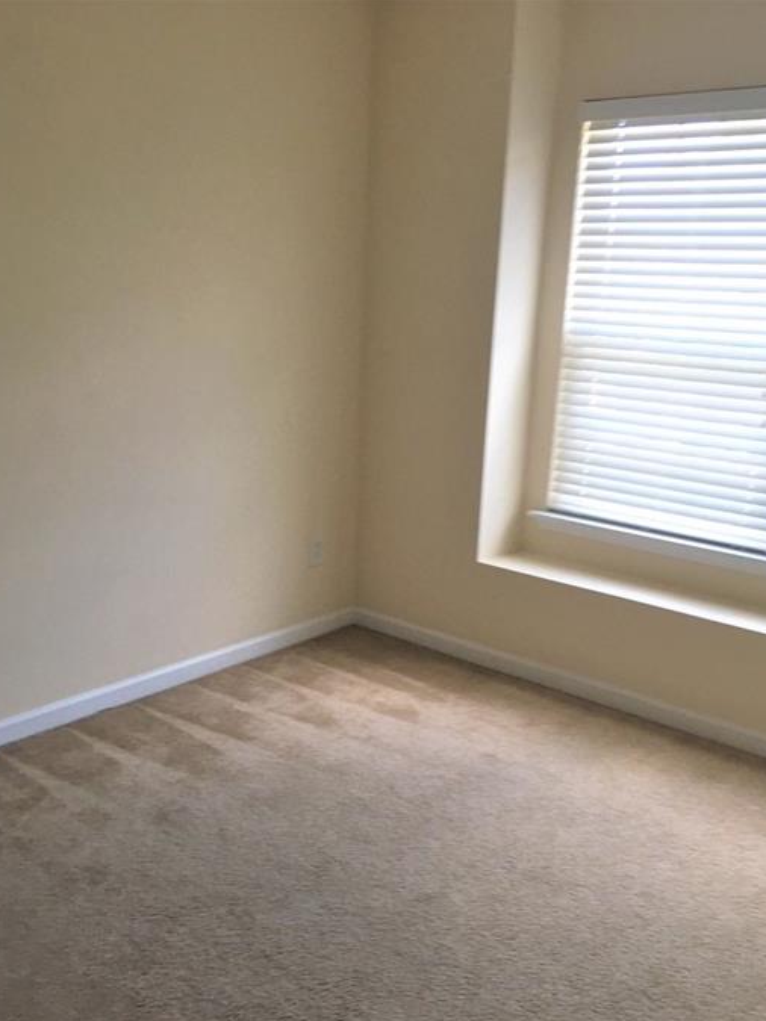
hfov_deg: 42.9
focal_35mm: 33
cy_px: 578
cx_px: 371
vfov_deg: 55.2
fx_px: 974
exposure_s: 1/30
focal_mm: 4.15
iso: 25
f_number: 2.2
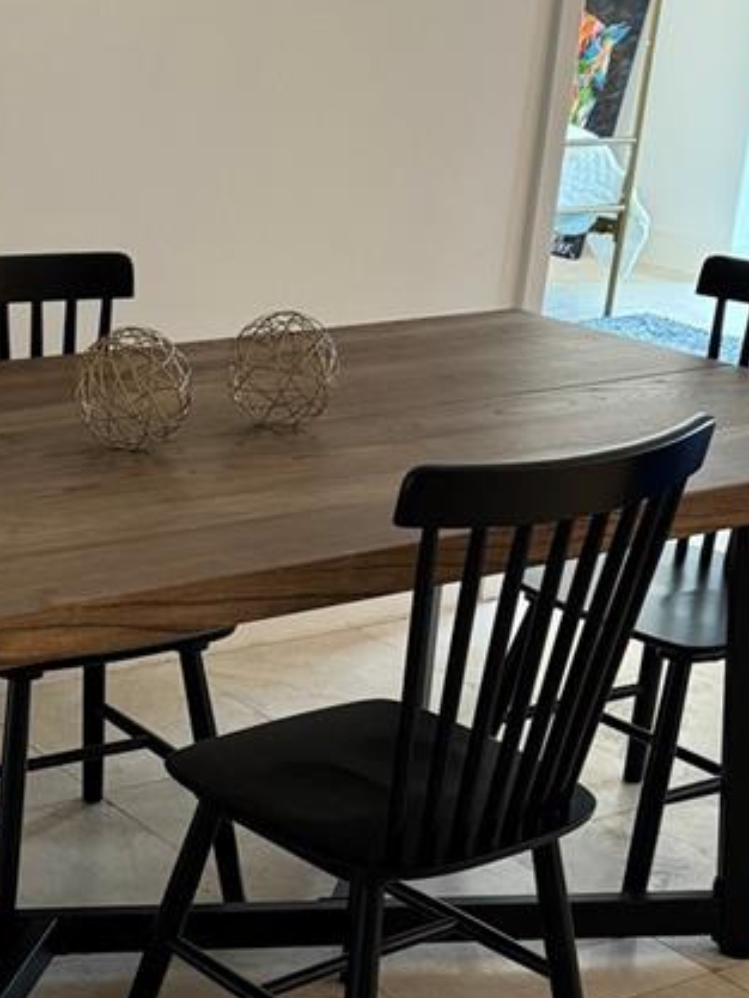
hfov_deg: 20.9
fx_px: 1990
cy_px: 799
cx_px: 86
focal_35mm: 69
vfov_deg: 27.6
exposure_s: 1/60
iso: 320
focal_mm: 6.86
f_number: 1.78
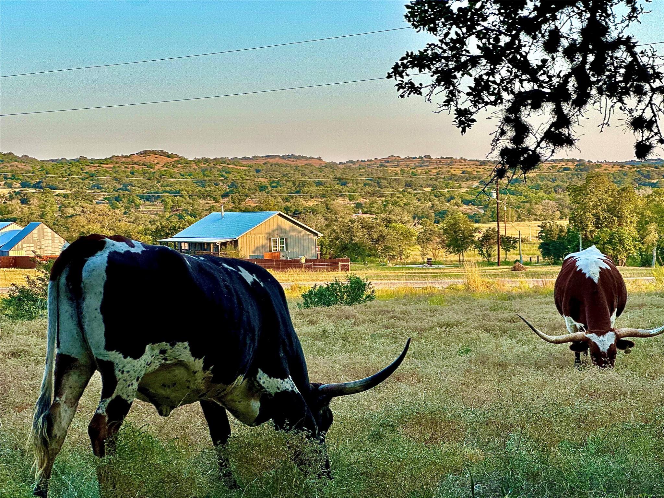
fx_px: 1477
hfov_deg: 25.3
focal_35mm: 77
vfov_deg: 19.1
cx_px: 332
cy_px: 249
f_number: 2.8
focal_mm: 9
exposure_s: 1/121
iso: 25
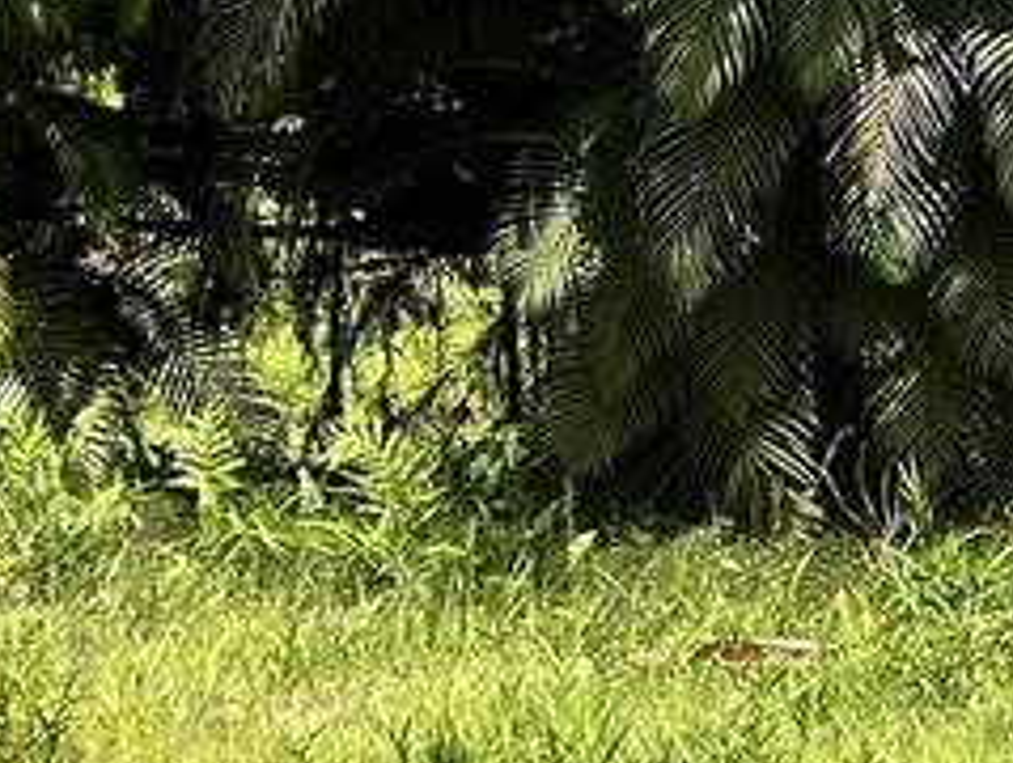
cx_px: 623
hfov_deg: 14.2
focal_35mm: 139
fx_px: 4074
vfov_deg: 10.5
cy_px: -119
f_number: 1.5
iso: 50
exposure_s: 1/1621
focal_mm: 5.7
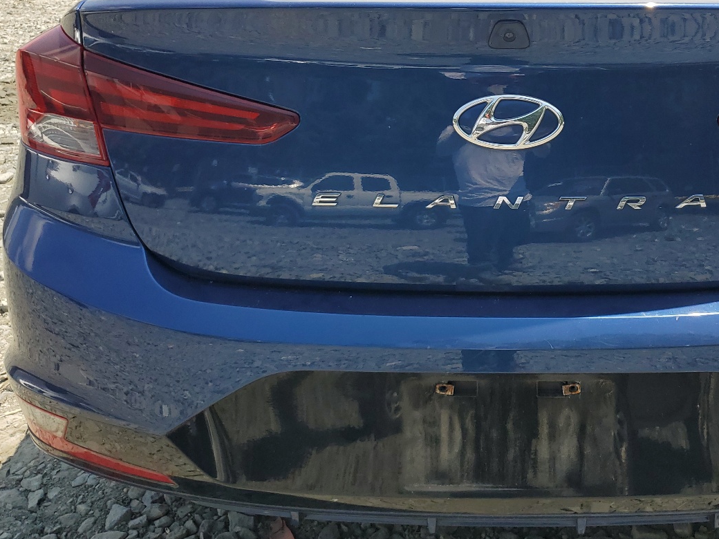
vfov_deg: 35.4
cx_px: 507
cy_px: 157
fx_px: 831
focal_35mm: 40
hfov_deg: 45.7
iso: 50
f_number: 1.5
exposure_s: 1/2000
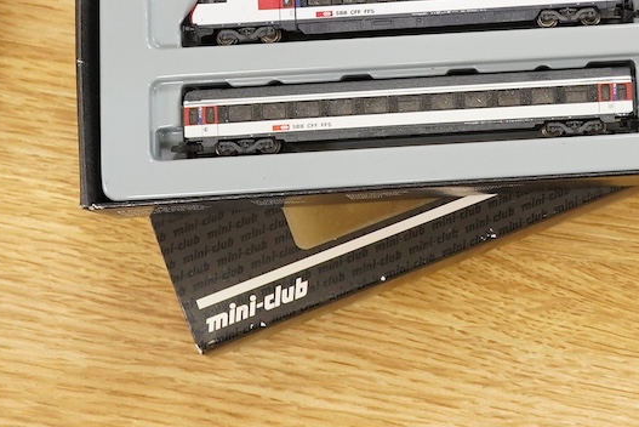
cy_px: 18
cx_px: 671
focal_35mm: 96
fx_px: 1705
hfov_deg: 20.4
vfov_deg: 14.1
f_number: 10
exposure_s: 1/80
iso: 2500
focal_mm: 30
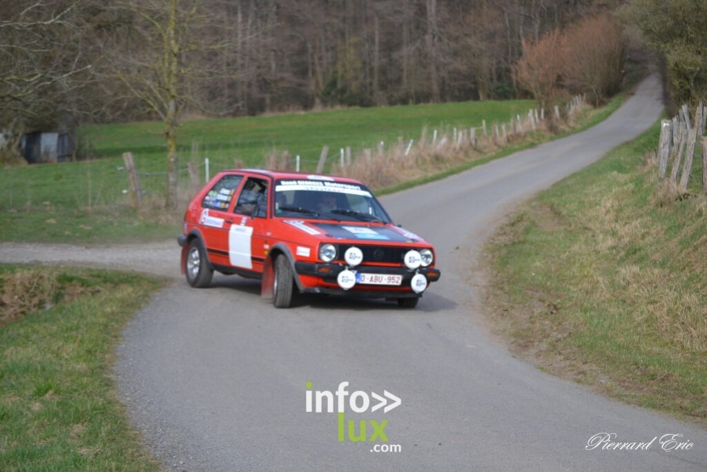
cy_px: 236
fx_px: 2357
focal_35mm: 120
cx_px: 354
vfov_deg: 11.4
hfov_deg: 17.1
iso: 400
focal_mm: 80
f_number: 5.6
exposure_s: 1/1600
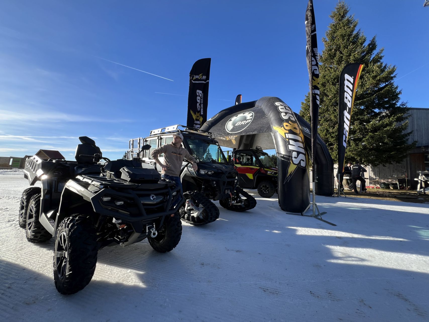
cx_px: 214
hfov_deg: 106.2
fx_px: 161
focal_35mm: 13
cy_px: 161
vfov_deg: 89.9
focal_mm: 1.57
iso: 32
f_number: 1.8
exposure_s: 1/637
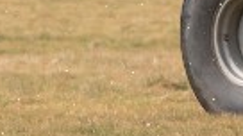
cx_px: 652
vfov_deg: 0.9
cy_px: -259
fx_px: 8929
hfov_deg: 1.6
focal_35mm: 1388
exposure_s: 1/2500
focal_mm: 200
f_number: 4.5
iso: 400
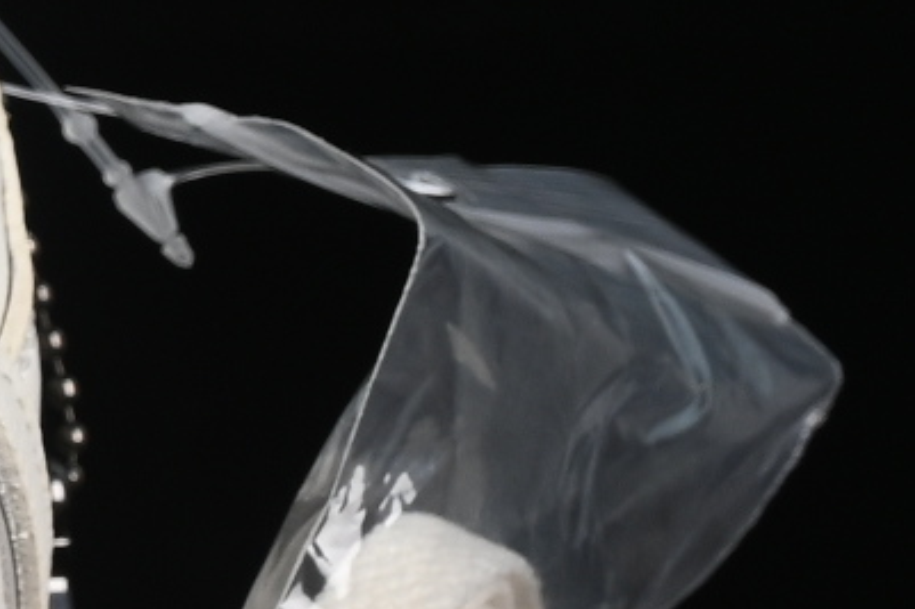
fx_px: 13236
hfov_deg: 3.9
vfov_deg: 2.6
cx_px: -1250
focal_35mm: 521
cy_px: -78
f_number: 8
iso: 160
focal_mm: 50
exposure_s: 1/80
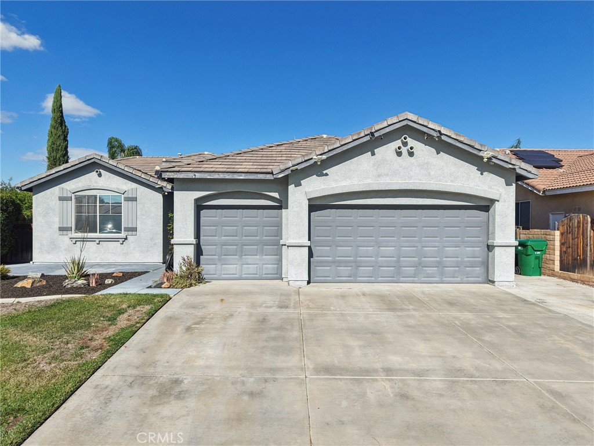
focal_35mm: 24
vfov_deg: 56.8
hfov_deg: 71.6
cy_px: 223
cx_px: 297
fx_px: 412
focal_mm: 8.67
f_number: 1.8
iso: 110
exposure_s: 1/5000
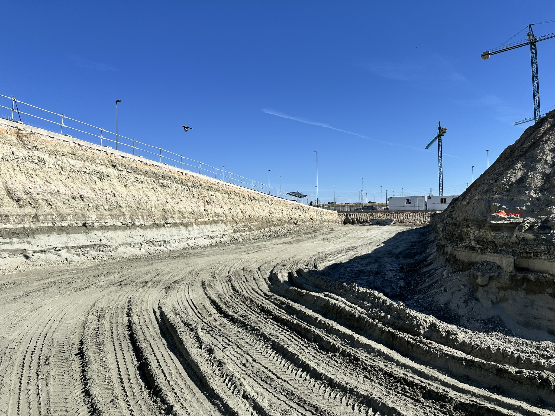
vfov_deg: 56.8
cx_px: 278
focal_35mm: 24
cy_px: 208
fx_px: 385
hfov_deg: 71.6
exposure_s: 1/7042
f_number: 1.78
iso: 80
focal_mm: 6.86
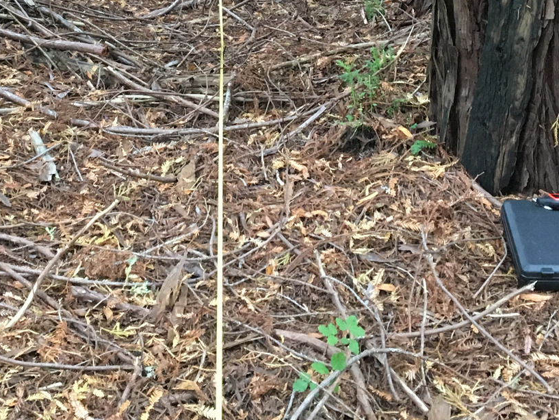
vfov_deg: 19.9
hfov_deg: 27.3
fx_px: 1147
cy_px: -27
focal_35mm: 71
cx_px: 204
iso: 200
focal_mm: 4.15
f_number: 2.2
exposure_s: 1/20
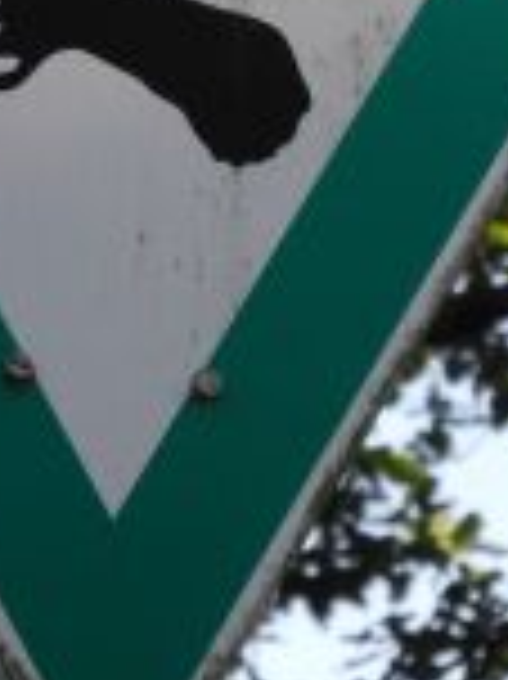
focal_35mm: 394
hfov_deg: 3.8
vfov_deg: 5.0
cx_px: 117
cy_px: 56
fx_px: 7720
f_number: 4.5
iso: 100
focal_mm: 25.4
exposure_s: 1/218
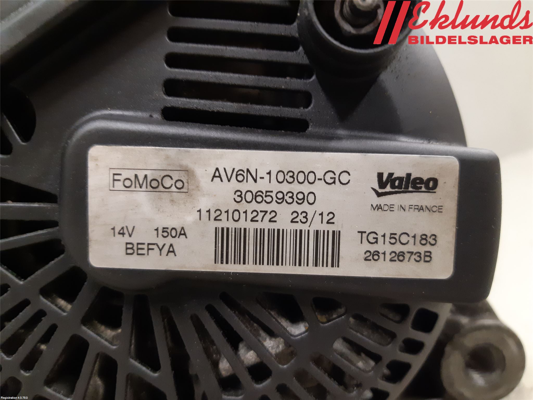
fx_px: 400
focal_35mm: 26
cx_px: 266
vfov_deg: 53.1
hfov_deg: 67.3
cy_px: 200
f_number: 1.7
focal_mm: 3.93
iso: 250
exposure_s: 1/33
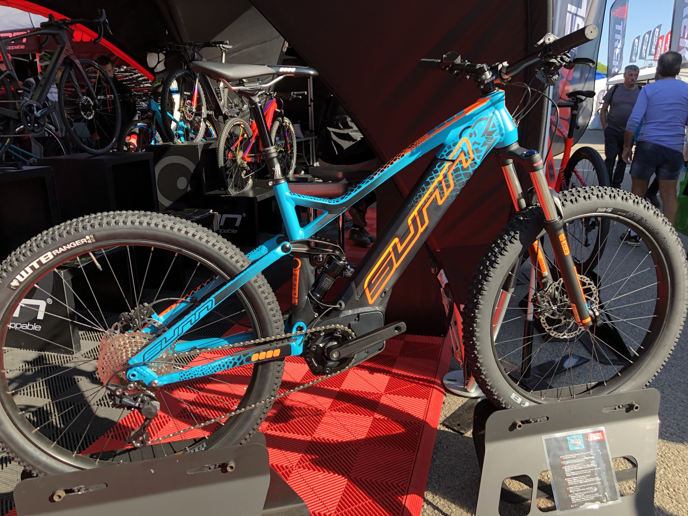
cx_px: 344
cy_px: 258
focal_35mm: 29
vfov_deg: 48.2
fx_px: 576
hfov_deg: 61.7
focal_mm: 3.99
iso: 20
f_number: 1.8
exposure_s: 1/231
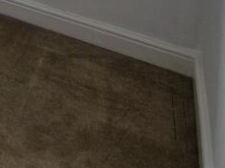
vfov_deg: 17.2
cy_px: -180
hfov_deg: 23.1
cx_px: -152
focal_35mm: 58
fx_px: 377
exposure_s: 1/151
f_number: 2.2
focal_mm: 2.2
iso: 50
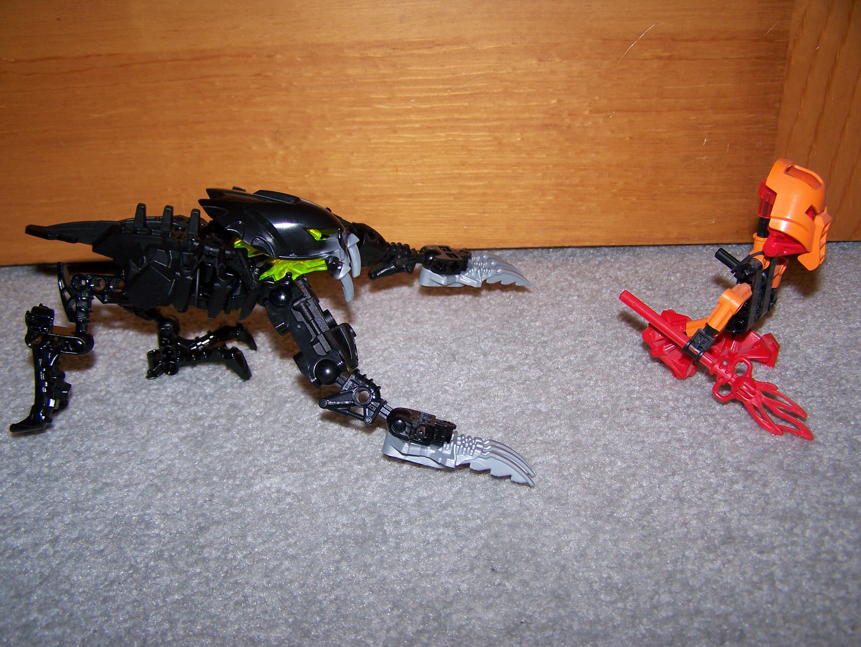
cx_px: 430
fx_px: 946
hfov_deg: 48.9
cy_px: 324
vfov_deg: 37.8
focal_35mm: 38
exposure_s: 1/60
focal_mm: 6.3
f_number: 2.8
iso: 80
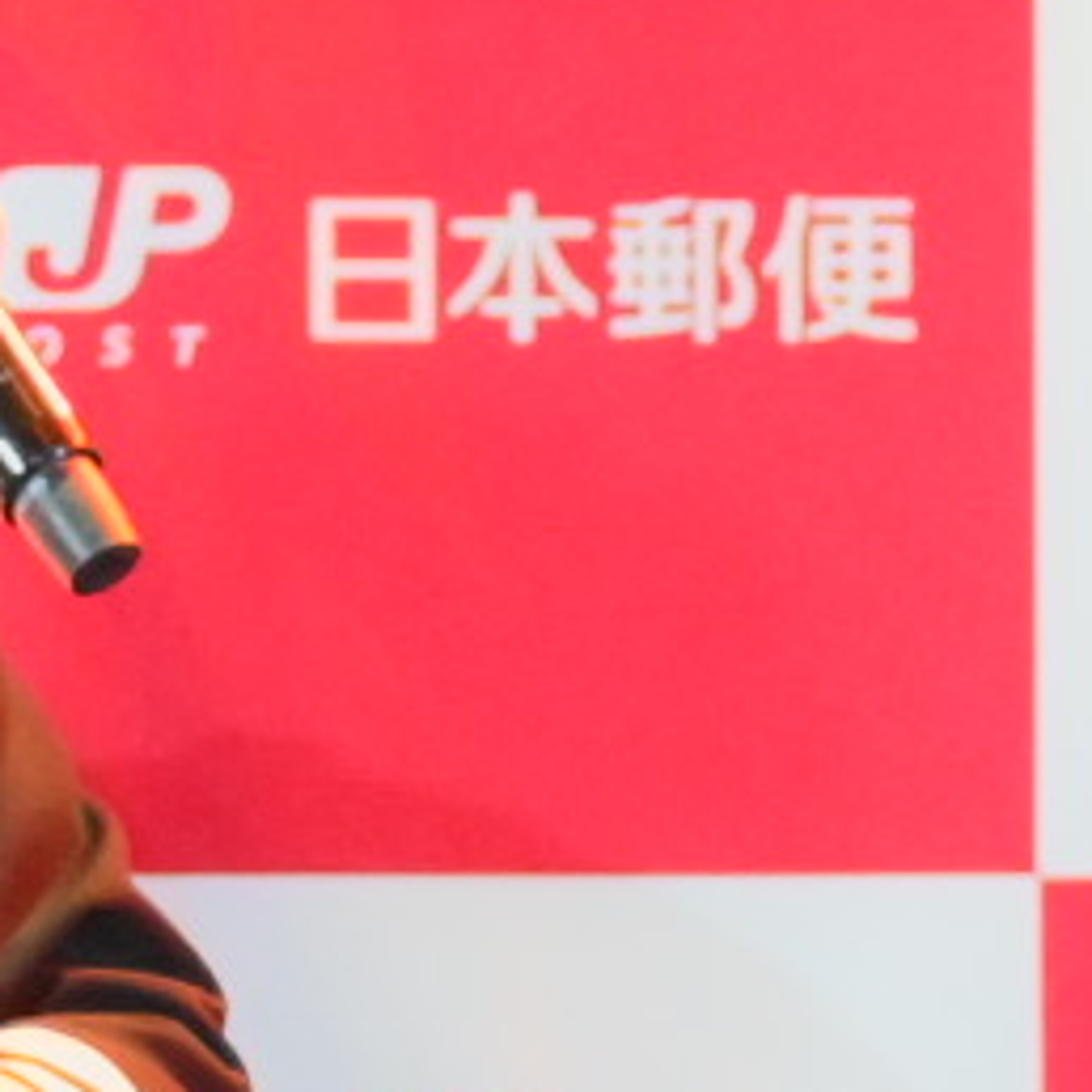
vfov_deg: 1.5
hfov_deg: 1.5
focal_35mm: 1144
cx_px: 2506
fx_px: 40830
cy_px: 952
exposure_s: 1/250
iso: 3200
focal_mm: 86
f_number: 5.6
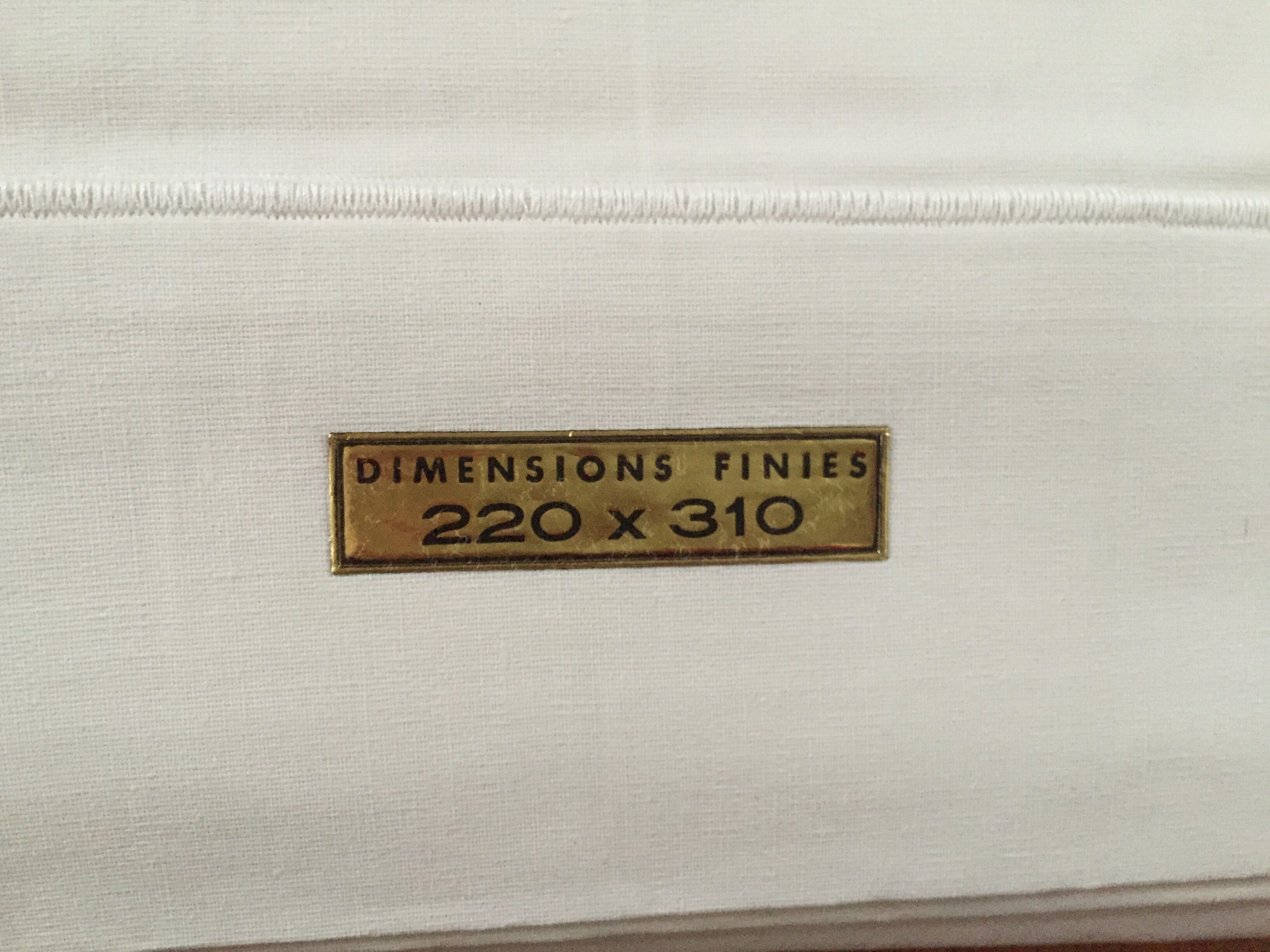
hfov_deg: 61.7
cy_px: 476
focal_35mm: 29
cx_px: 635
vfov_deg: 48.2
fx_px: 1064
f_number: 2.2
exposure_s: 1/30
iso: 250
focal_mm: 4.15
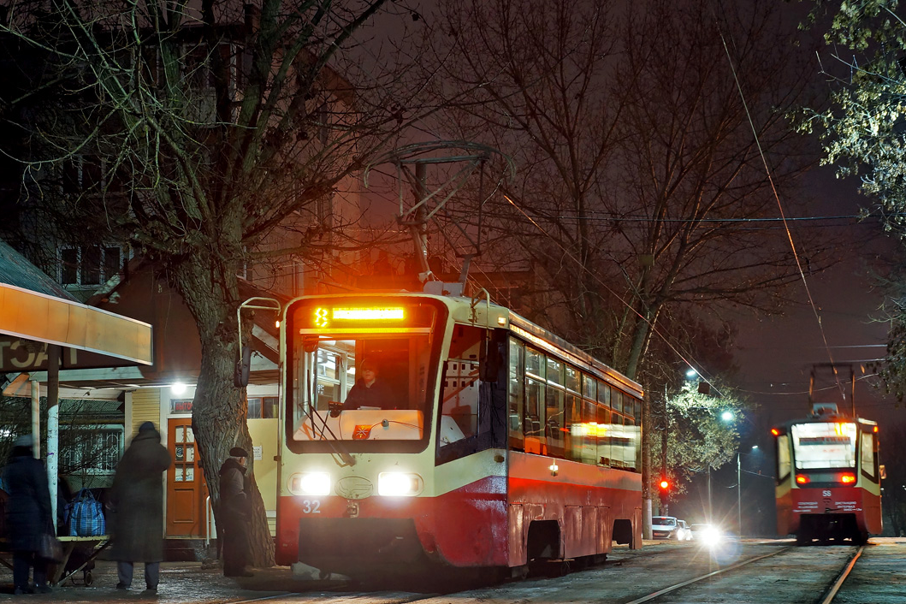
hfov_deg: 29.6
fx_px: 1711
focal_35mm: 68
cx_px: 428
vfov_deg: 20.0
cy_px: 322
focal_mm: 40
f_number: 7.1
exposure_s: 1
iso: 400
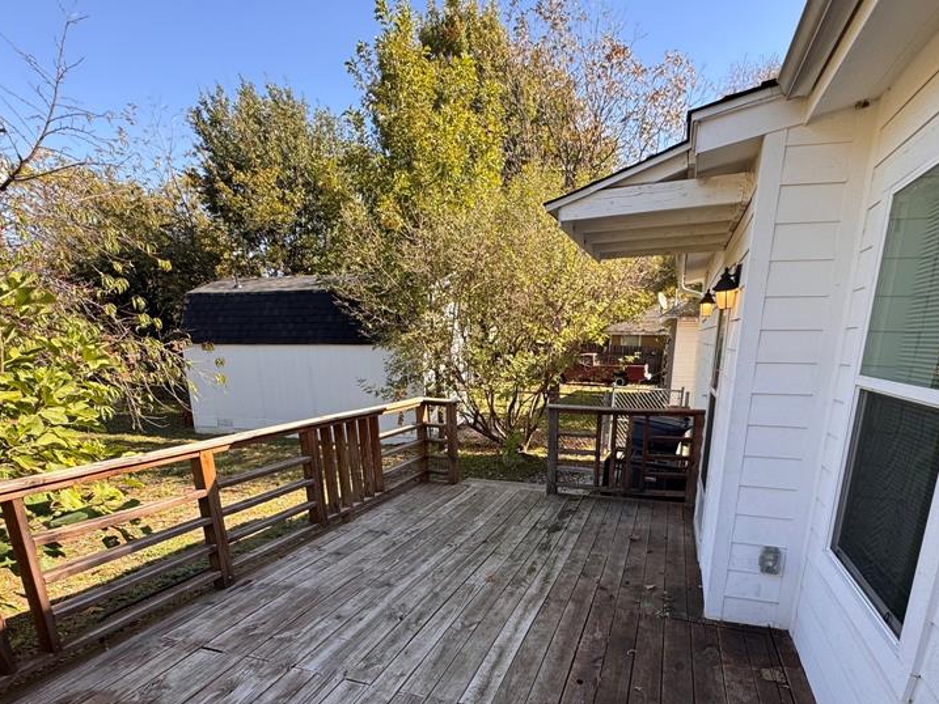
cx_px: 507
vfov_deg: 63.9
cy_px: 482
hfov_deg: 81.6
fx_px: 543
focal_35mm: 20
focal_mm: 2.22
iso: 40
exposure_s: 1/276
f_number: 2.2
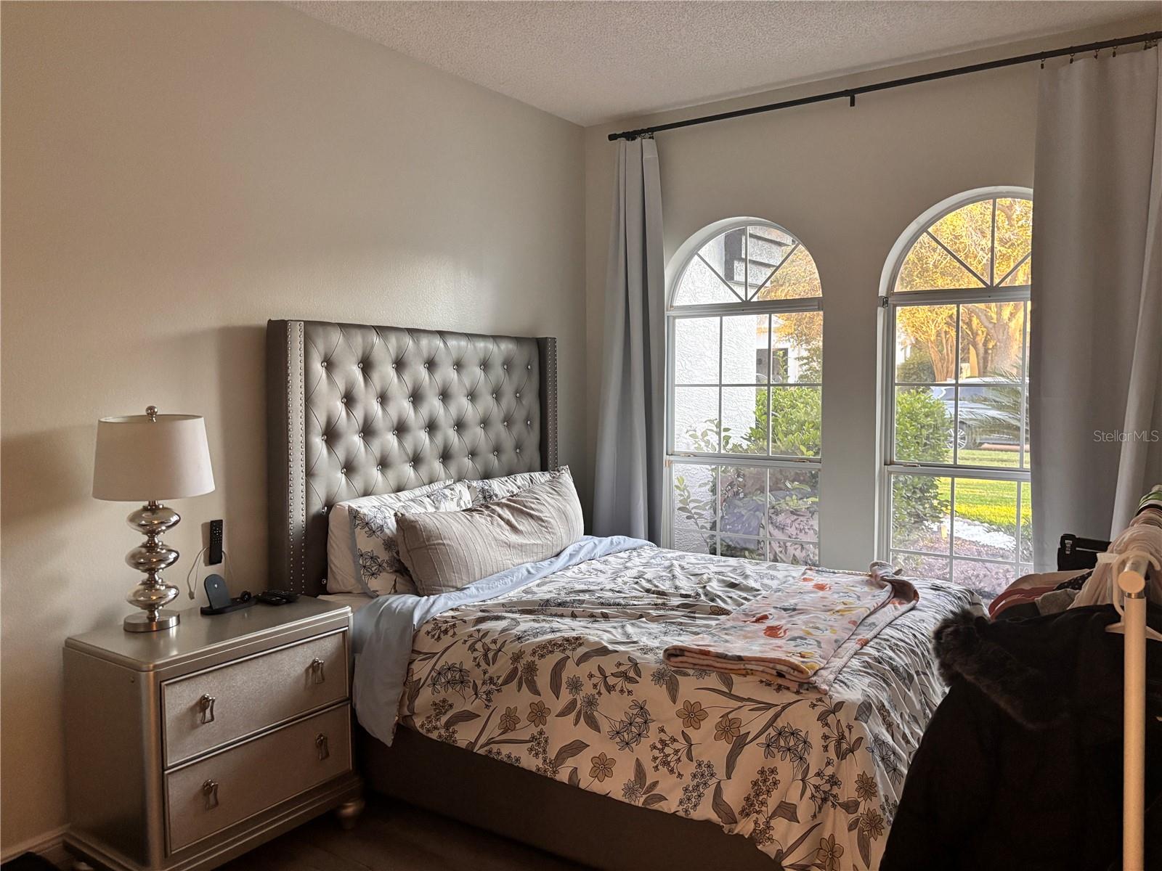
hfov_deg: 67.3
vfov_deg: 53.1
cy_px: 436
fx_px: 873
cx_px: 581
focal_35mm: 26
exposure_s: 1/60
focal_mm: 5.96
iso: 500
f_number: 1.6
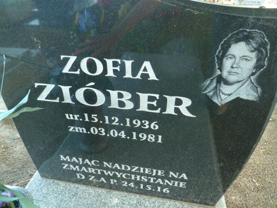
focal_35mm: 25
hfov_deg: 69.4
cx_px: 138
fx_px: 200
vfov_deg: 54.9
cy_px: 104
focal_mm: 4.1
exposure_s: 1/30
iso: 250
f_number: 3.3
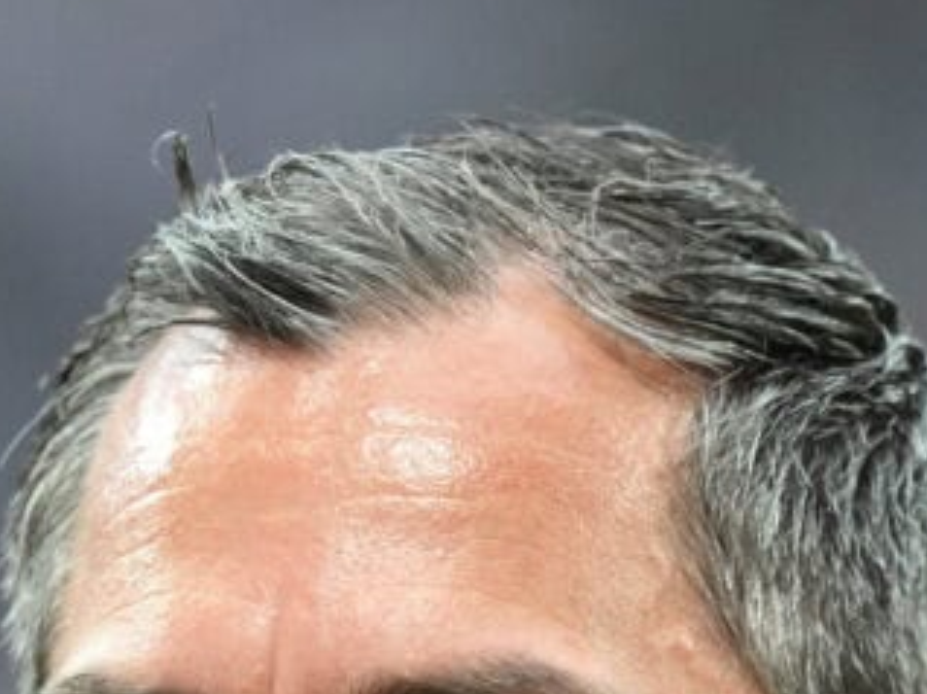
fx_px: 49746
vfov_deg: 0.8
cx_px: 452
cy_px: 945
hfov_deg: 1.1
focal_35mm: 1859
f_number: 2.8
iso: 1800
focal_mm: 400
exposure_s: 1/1600
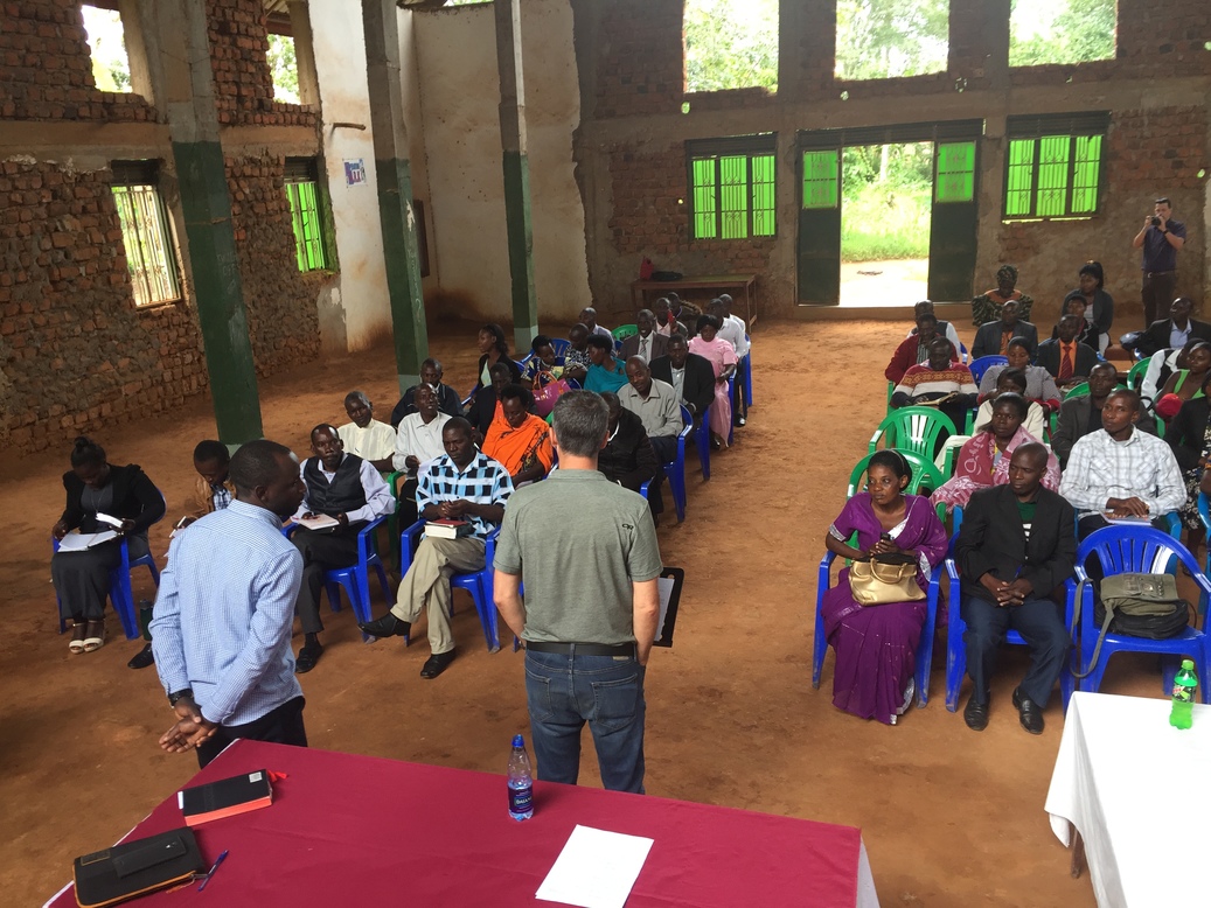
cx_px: 606
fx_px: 1015
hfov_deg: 61.7
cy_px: 454
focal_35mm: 29
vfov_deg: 48.2
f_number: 2.2
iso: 50
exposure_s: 1/100
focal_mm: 4.15
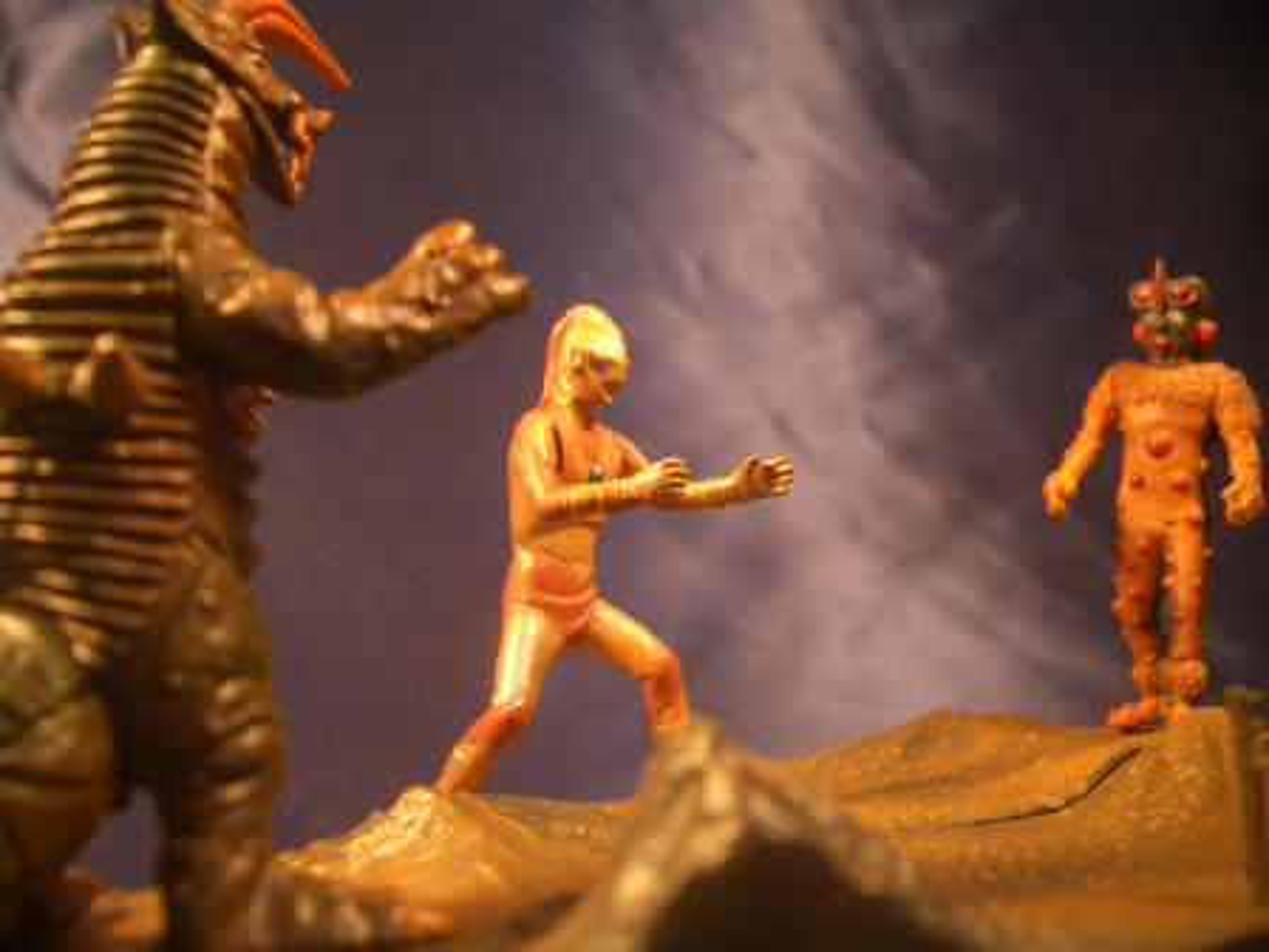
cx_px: 634
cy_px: 476
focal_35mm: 35
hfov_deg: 52.6
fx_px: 1283
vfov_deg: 40.7
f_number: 2.6
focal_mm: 5.8
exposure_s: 1/40
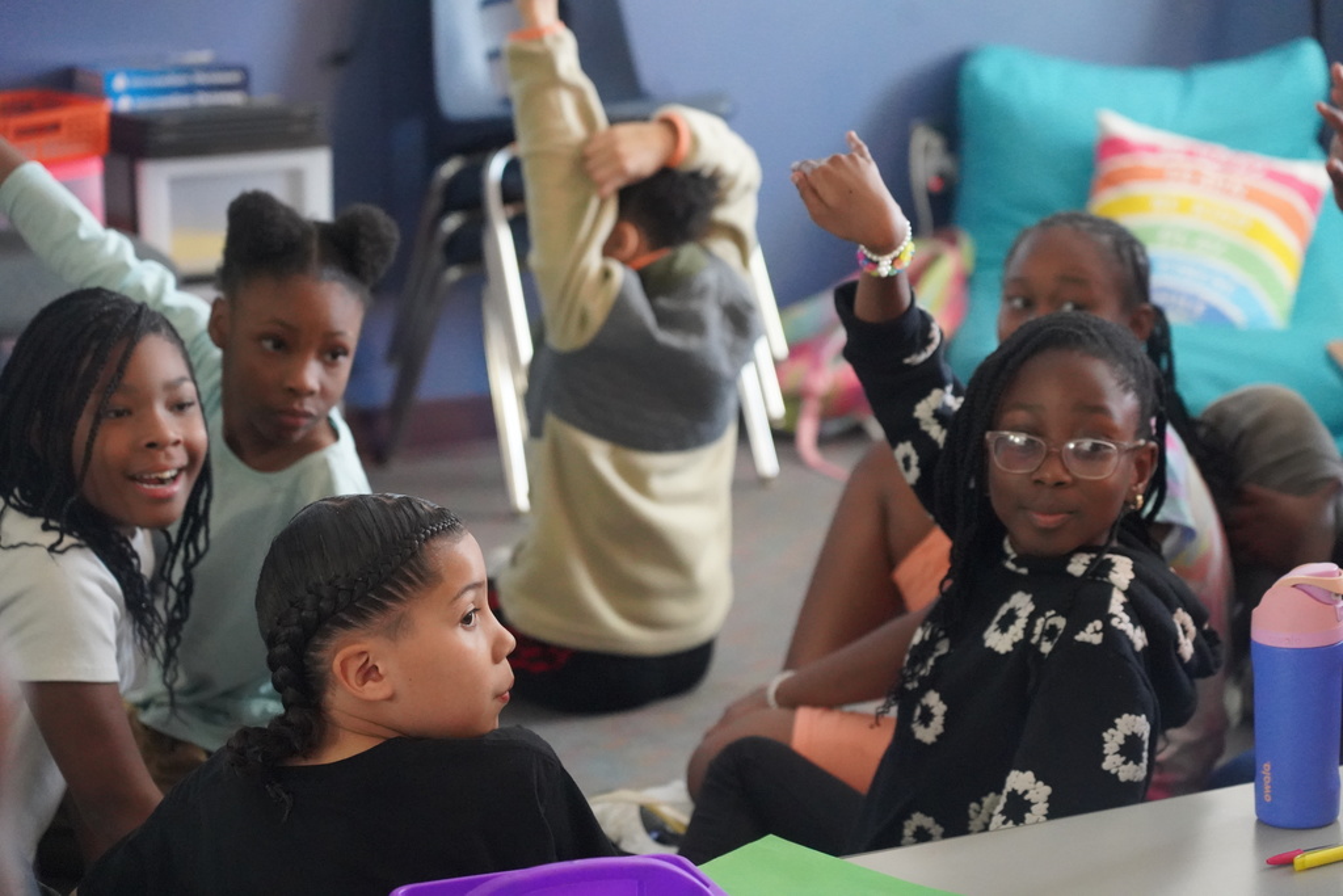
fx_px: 3470
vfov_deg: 14.7
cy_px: 448
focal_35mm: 93
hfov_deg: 21.9
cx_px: 672
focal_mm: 93
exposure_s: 1/160
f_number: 4
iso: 12800
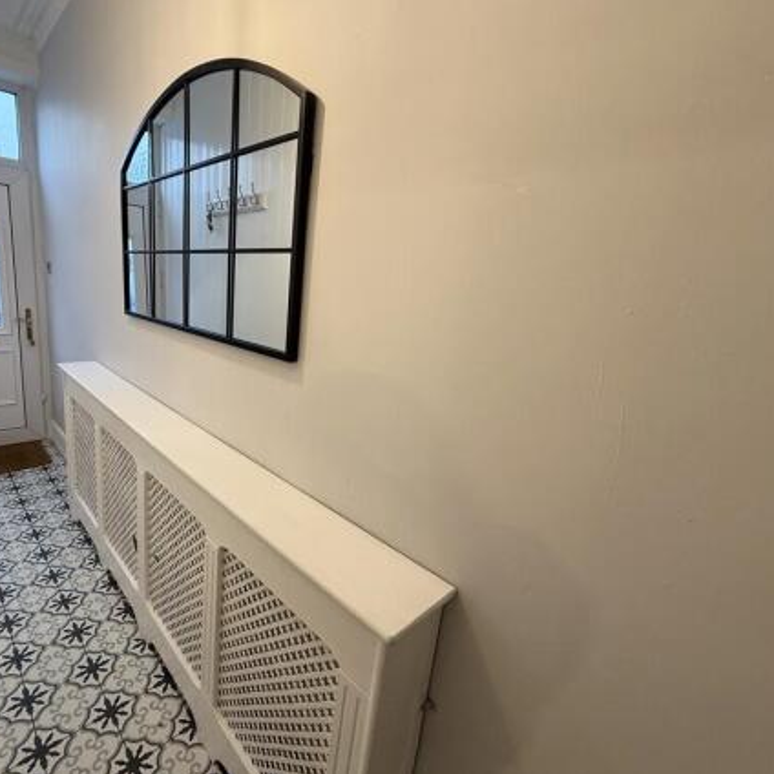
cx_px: 304
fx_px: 430
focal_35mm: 17
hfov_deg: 82.8
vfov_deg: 84.0
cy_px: 381
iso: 200
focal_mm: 2.22
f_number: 2.2
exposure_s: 1/50
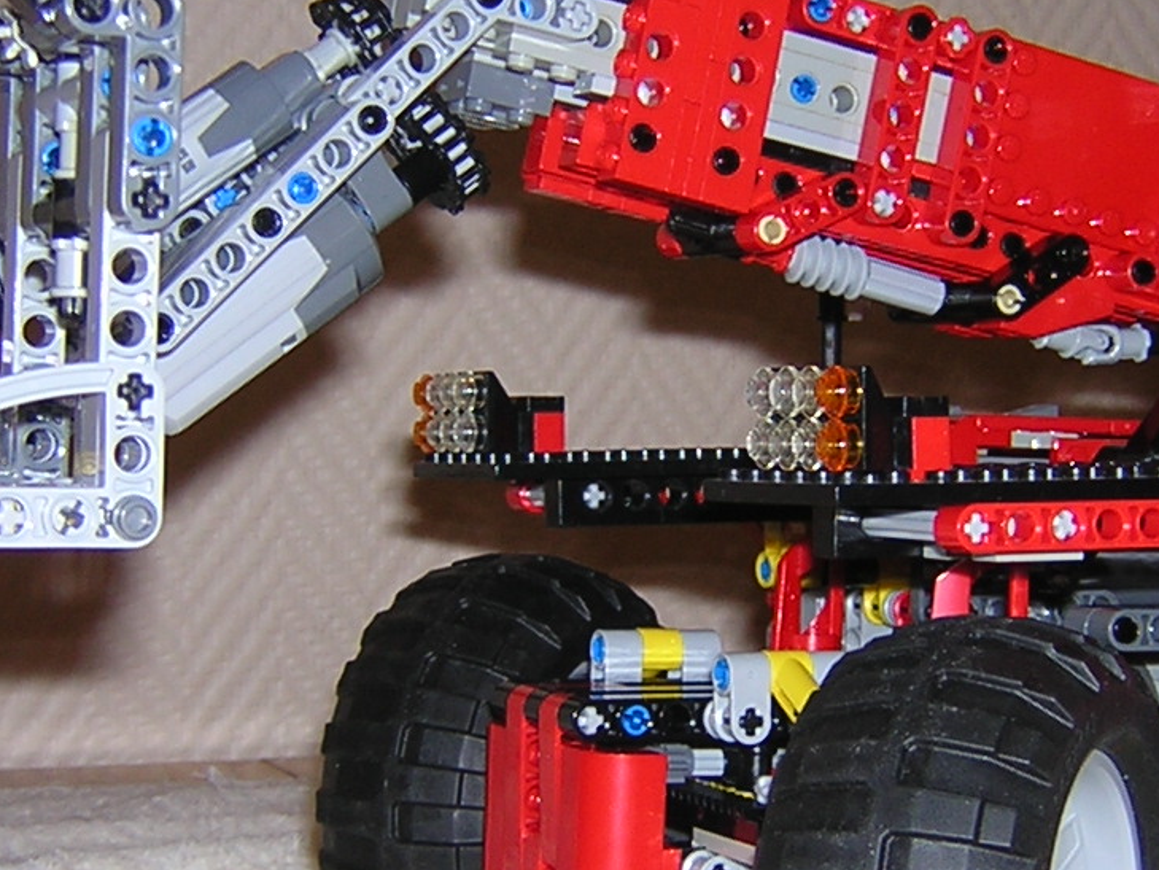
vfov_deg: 18.7
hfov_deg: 24.6
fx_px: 2645
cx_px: 735
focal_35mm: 79
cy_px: 515
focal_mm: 4.7
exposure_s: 1/60.1
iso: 100
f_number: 2.6
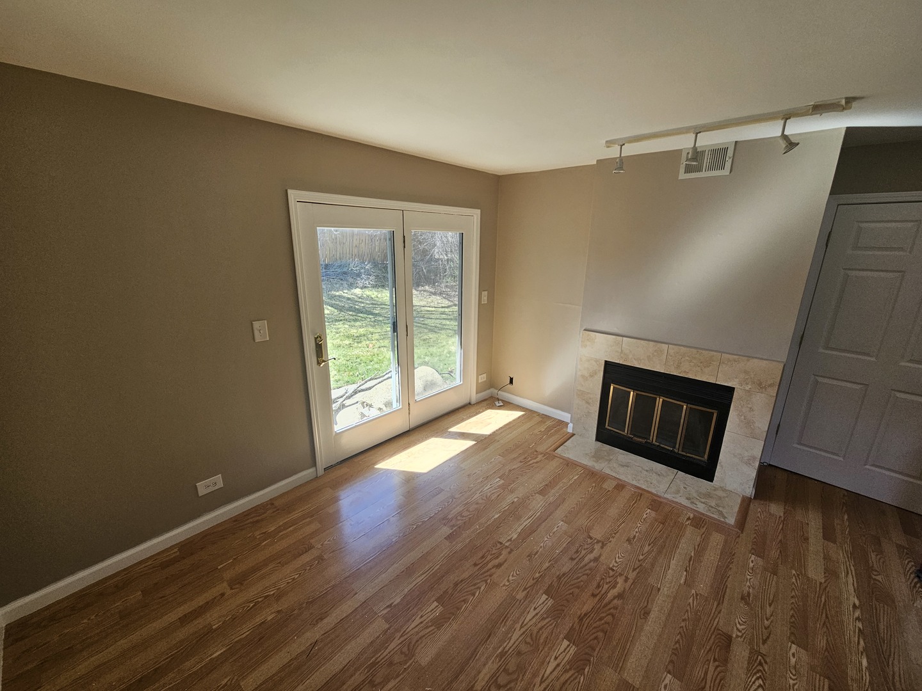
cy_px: 346
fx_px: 346
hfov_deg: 106.2
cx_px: 461
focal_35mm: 13
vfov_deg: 89.9
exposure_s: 1/120
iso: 64
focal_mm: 2.2
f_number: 2.2
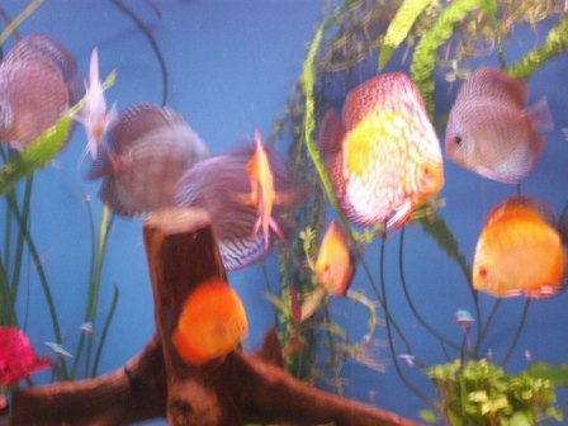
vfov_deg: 15.7
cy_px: 213
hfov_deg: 20.9
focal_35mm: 94
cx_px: 284
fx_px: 1542
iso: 160
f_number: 3.5
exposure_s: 1/6
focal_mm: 15.79
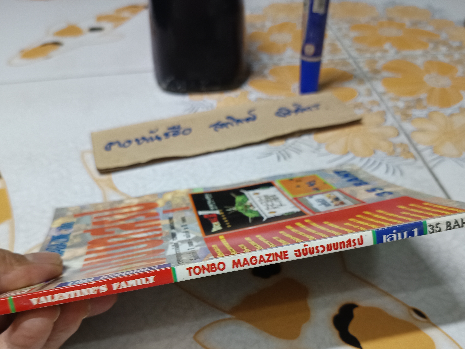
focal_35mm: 33
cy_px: 238
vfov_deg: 42.3
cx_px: 226
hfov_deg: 55.3
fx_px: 443
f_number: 1.7
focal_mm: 5.31
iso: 1220
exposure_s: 1/33.3
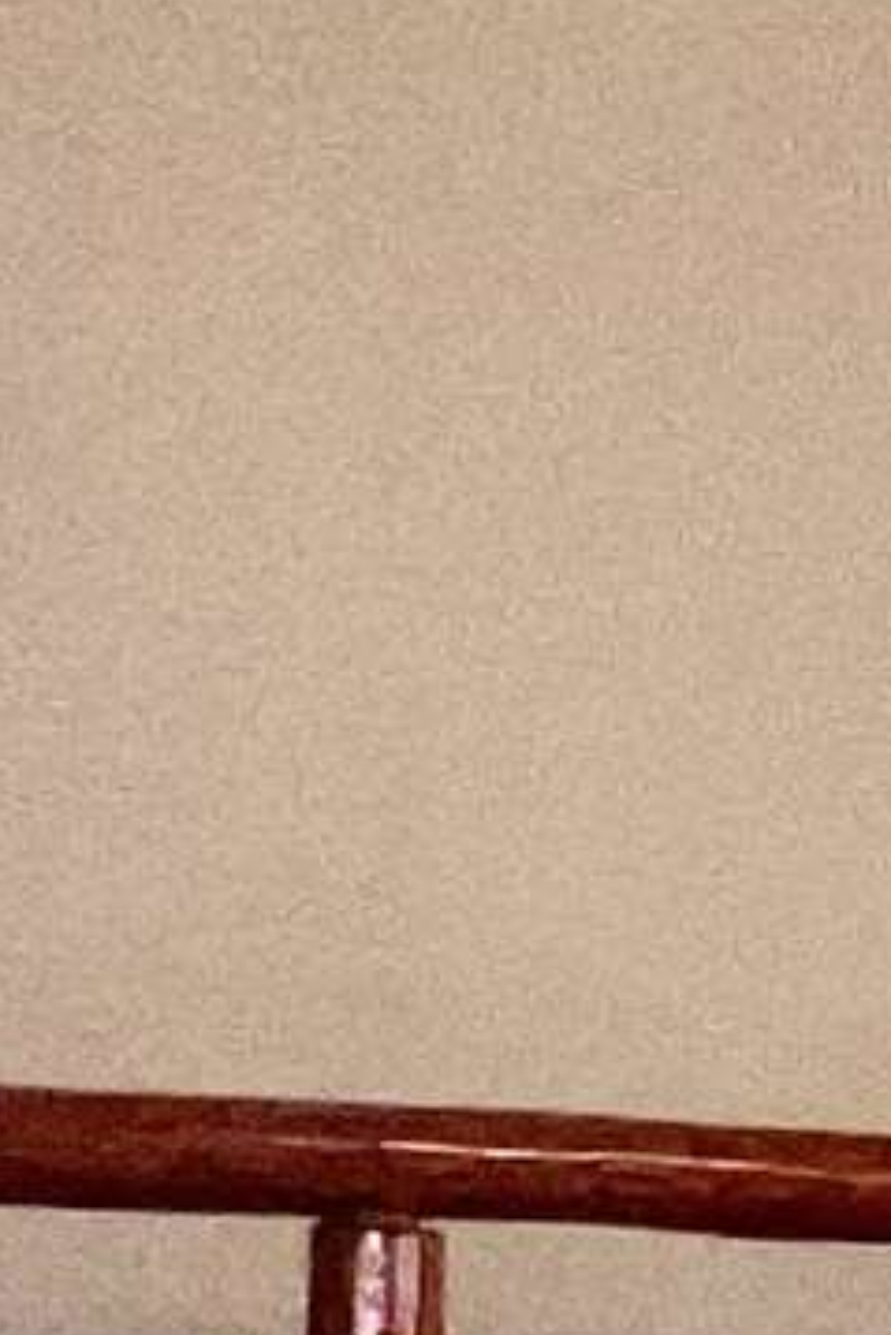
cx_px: 3542
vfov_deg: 16.6
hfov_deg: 7.8
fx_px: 4302
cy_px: 1745
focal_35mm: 116
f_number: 1.8
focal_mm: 1.57
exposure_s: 1/60
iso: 64
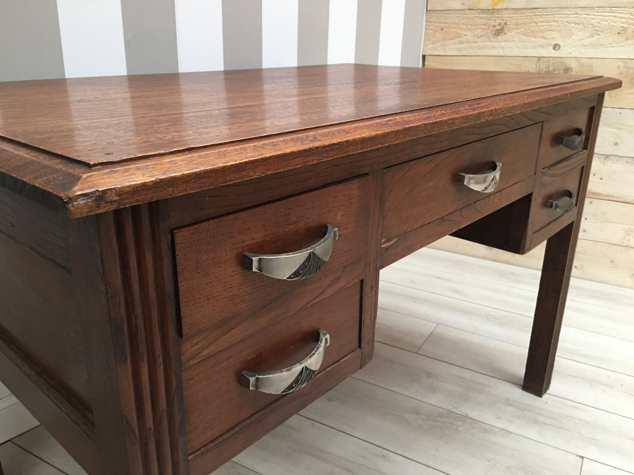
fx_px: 531
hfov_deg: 61.7
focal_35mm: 29
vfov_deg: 48.2
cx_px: 317
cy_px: 238
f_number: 2.2
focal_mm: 4.15
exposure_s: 1/17
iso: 100
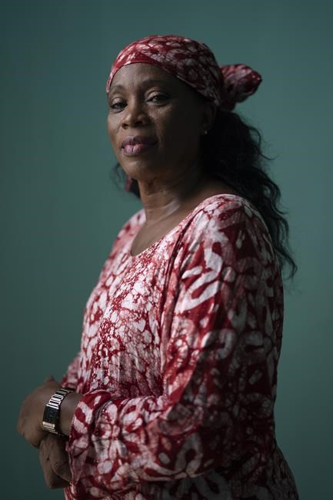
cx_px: 166
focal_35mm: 50
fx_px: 694
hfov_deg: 27.0
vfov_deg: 39.6
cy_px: 250
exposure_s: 1/640
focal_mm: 50
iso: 400
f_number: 1.4
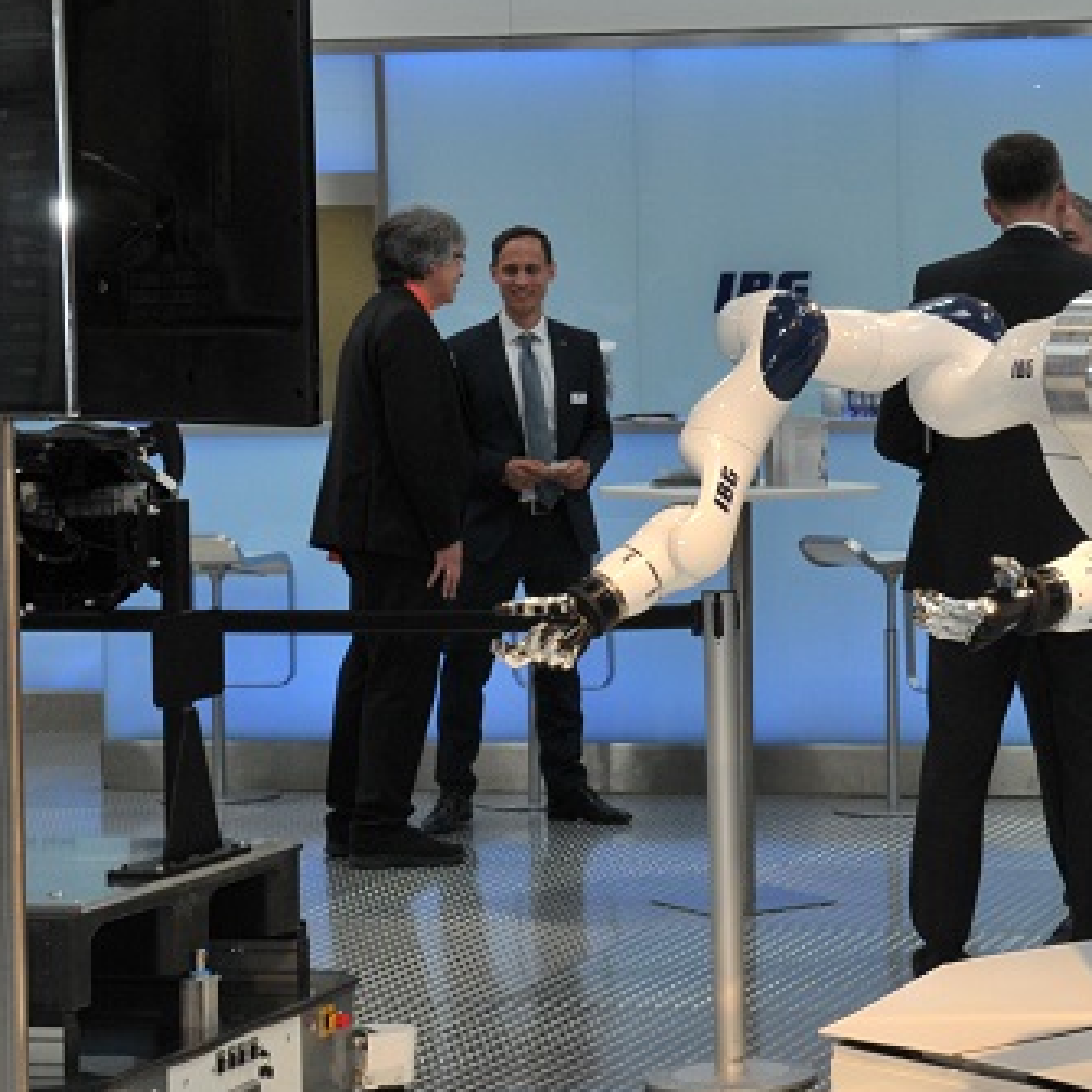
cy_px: 421
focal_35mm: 96
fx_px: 3426
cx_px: 1193
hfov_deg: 17.5
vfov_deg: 18.1
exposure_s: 1/250
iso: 500
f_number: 10
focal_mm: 32
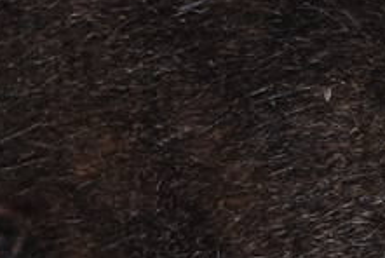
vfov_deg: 1.5
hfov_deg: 2.2
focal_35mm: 933
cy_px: 278
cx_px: 185
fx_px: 9991
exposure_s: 1/60
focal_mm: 86
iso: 200
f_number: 4.5
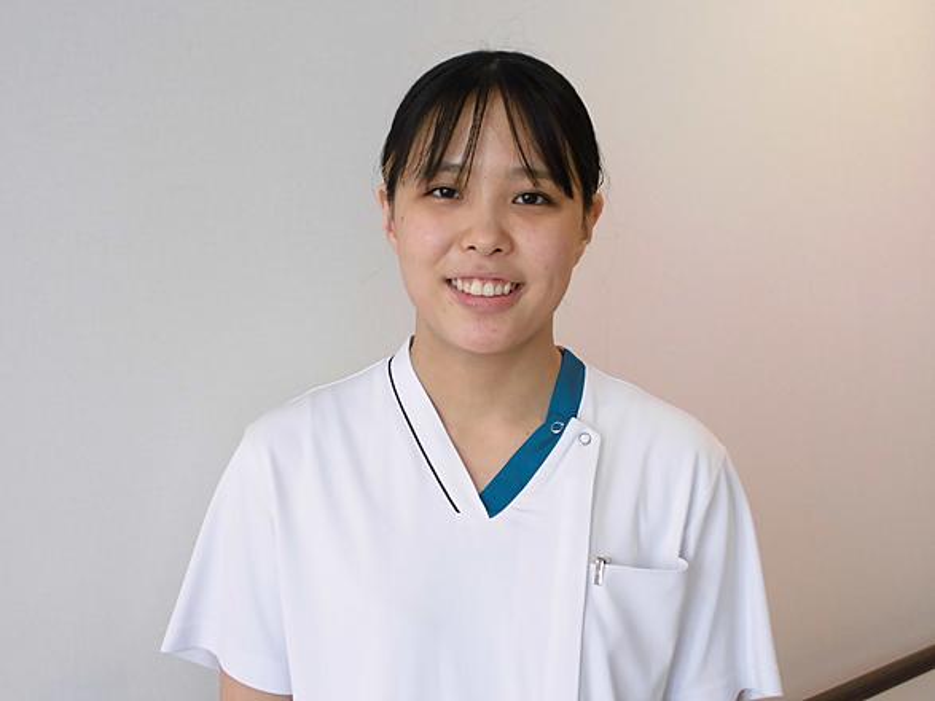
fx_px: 1350
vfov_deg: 29.1
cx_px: 468
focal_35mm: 50
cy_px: 350
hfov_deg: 38.2
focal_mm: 9
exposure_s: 1/60
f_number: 4.5
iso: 200
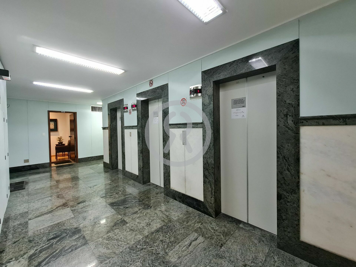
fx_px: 134
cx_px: 178
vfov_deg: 89.9
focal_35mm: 13
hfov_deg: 106.2
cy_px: 134
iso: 400
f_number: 2.2
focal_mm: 2.2
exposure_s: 1/30
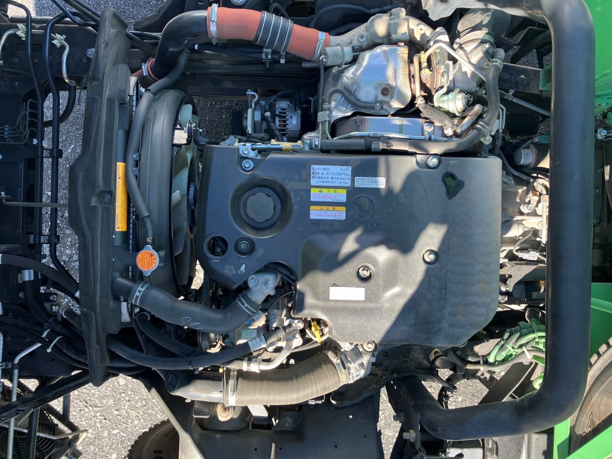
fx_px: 495
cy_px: 230
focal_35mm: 28
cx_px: 306
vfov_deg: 49.7
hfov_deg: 63.4
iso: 25
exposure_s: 1/148
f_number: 1.8
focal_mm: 3.99
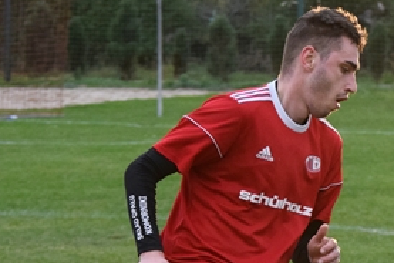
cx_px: 533
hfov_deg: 8.7
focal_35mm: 232
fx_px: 2545
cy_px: 340
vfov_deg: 5.9
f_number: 4
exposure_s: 1/500
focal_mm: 55
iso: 1250
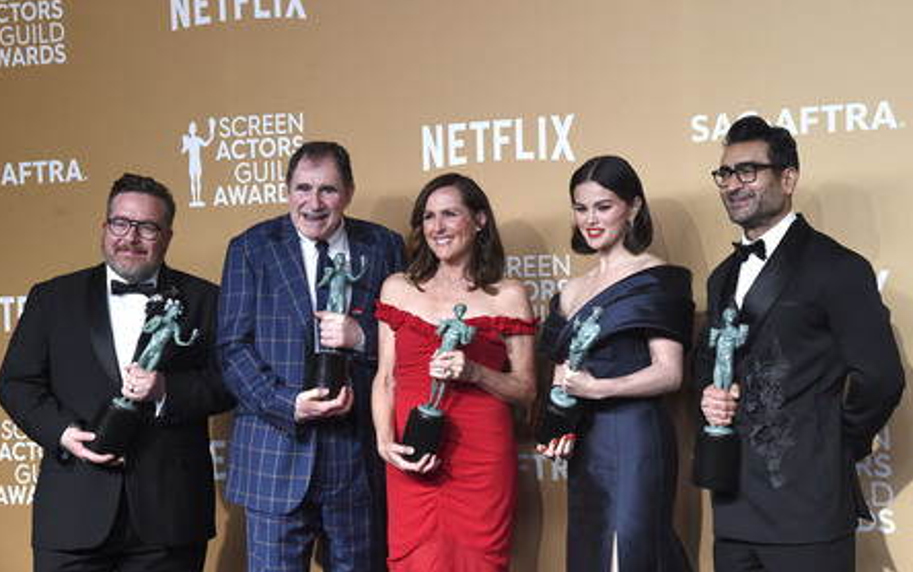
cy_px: 290
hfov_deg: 32.0
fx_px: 1593
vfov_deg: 20.3
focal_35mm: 64
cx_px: 454
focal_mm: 62
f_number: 7.1
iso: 2500
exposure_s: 1/250
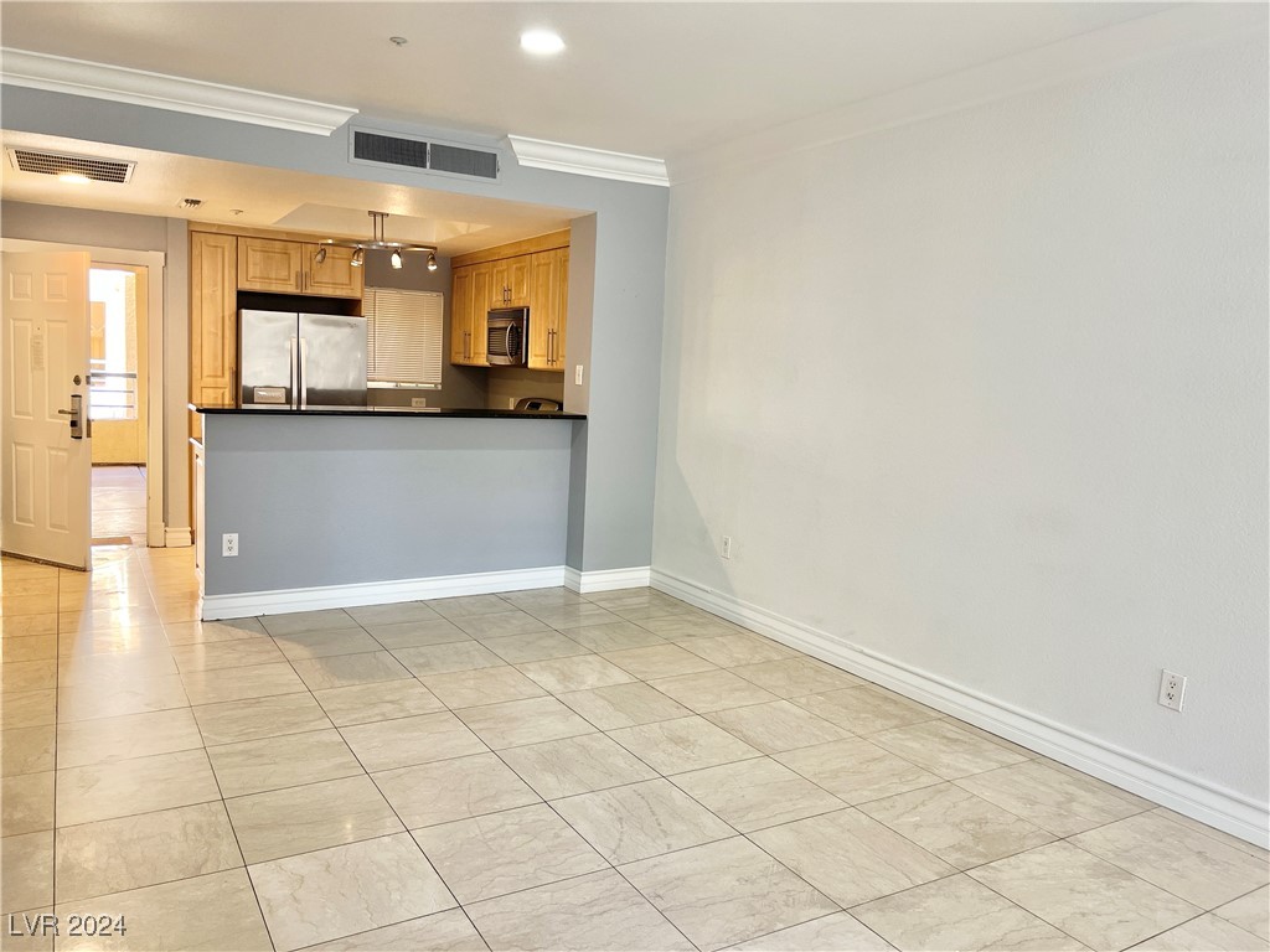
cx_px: 635
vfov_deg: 53.1
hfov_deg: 67.3
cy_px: 476
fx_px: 954
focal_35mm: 26
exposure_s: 1/60
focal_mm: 5.7
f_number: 1.5
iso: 80
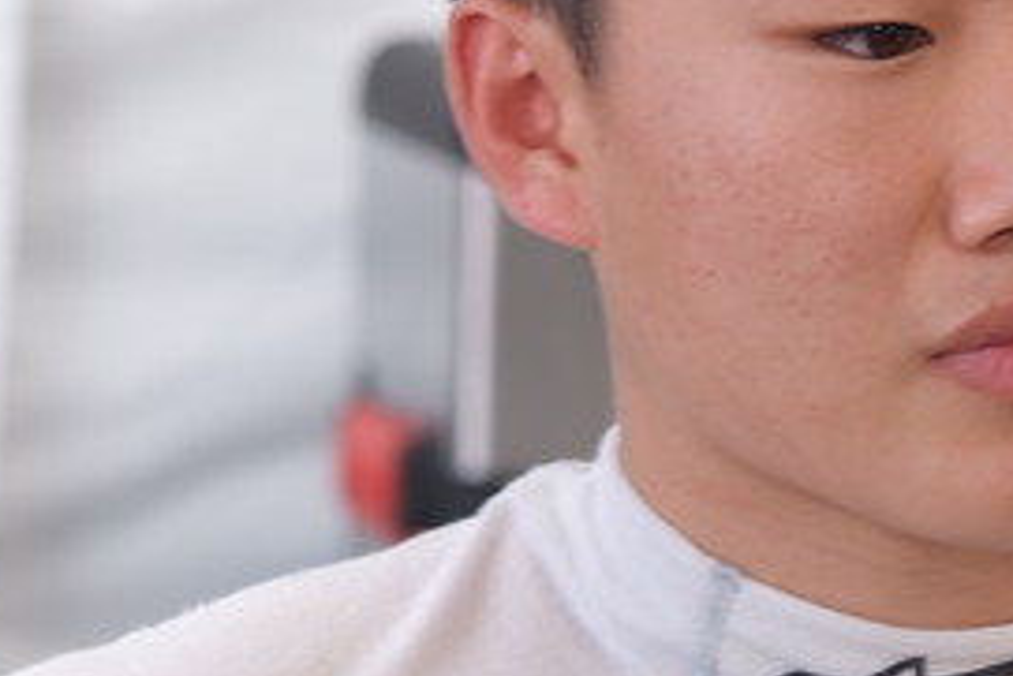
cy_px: 321
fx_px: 7629
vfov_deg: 5.1
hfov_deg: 7.5
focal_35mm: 271
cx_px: 1110
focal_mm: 68
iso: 125
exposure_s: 1/60
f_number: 4
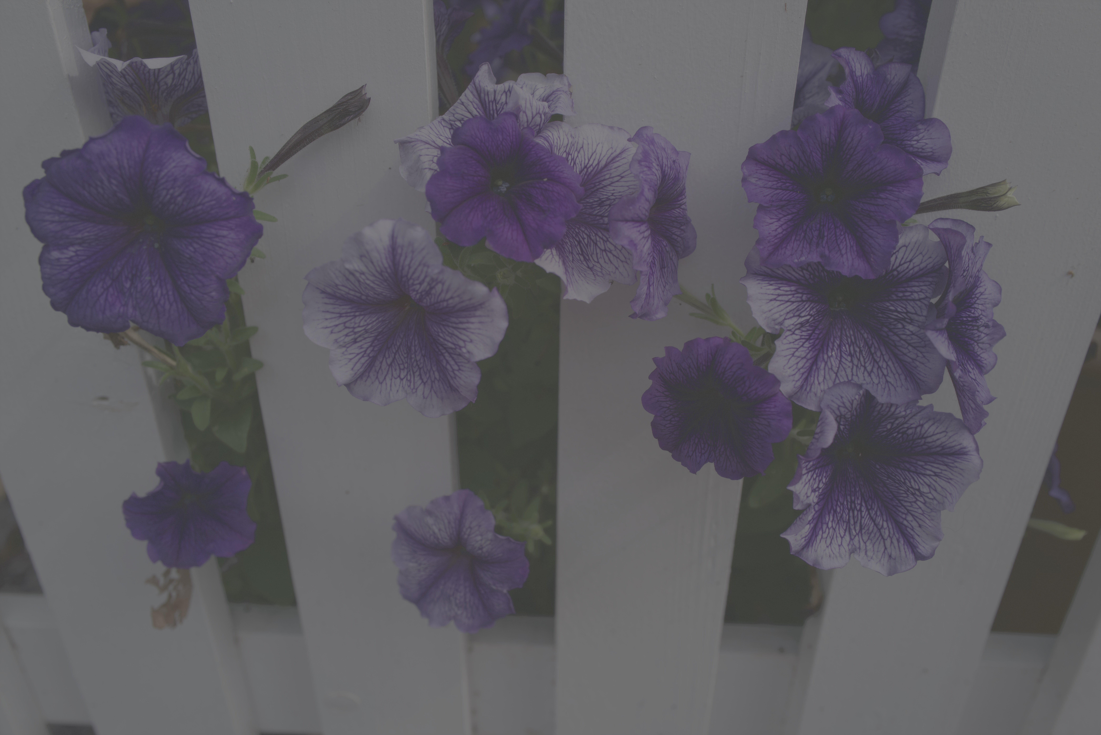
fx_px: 857
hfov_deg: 65.5
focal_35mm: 28
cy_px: 368
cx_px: 550
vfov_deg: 46.4
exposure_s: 1/400
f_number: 5
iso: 100
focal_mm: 28
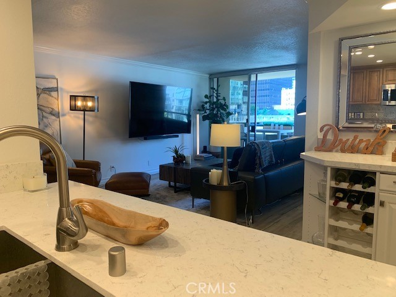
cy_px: 148
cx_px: 198
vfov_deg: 53.1
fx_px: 297
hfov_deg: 67.3
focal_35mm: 26
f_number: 1.8
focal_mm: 4.25
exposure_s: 1/120
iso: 80
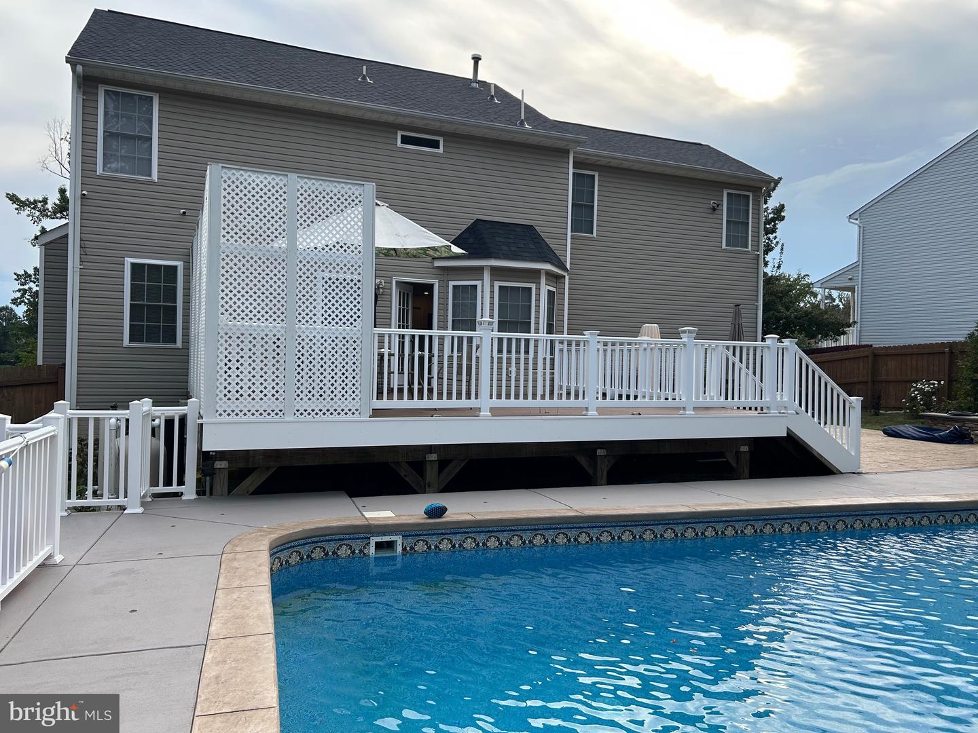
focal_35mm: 26
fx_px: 735
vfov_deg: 53.1
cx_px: 489
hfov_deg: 67.3
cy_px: 366
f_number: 1.5
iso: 50
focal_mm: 5.7
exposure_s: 1/887
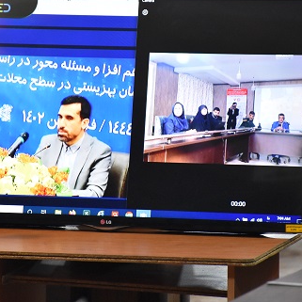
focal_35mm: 310
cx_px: 108
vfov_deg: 5.7
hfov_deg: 5.6
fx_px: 3060
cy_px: 135
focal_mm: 130
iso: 4000
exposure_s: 1/160
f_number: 6.3
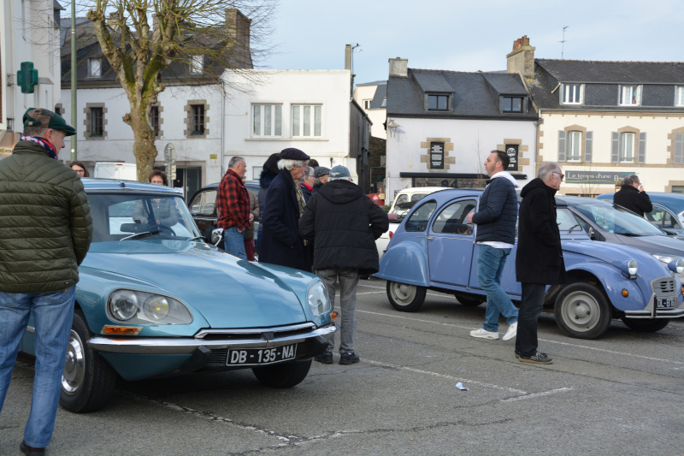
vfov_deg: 25.7
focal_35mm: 52
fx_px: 997
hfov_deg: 37.9
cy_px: 228
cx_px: 342
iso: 200
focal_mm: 35
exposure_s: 1/200
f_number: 7.1
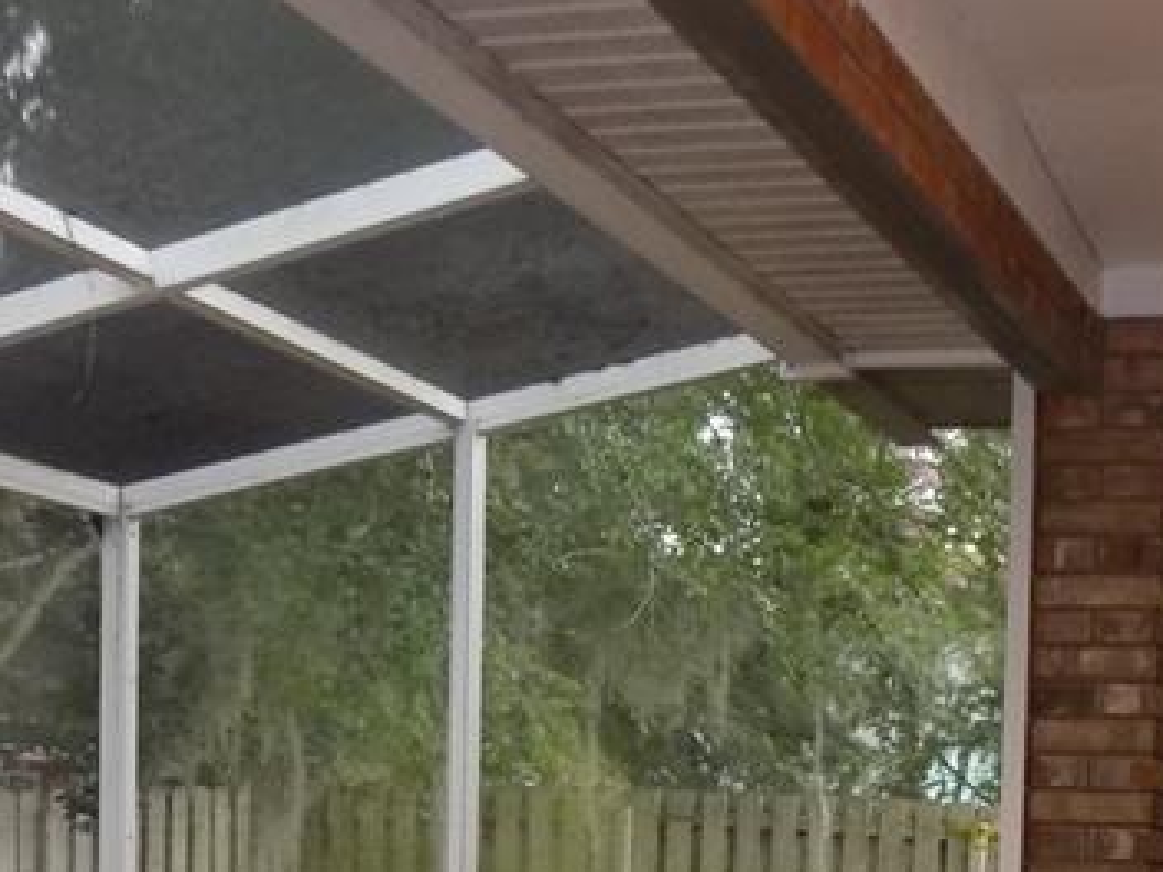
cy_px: 1103
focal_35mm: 67
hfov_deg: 28.5
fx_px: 2251
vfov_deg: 20.2
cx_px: 892
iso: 200
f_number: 3.1
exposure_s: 1/30
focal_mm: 4
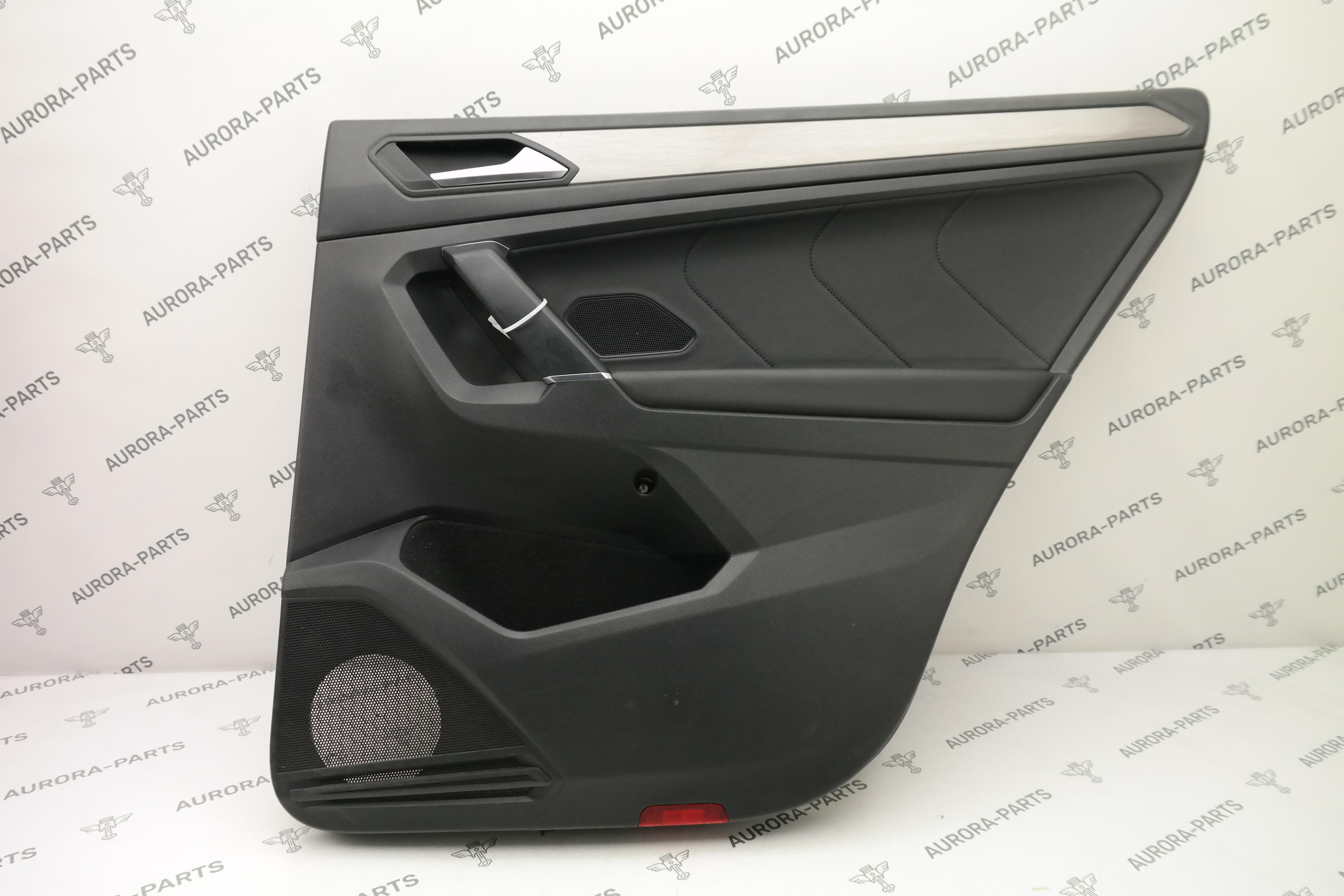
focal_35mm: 27
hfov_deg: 67.4
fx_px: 1008
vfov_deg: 47.9
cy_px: 448
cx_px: 672
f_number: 6.3
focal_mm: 18
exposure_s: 1/250
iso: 1600
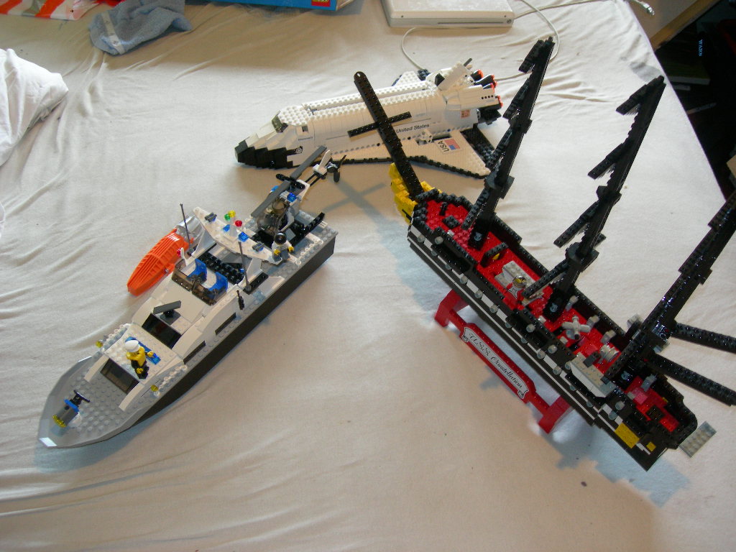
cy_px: 276
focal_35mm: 38
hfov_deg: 49.0
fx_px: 808
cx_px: 368
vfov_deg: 37.7
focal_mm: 7.8
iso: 200
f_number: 2.8
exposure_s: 1/4.8
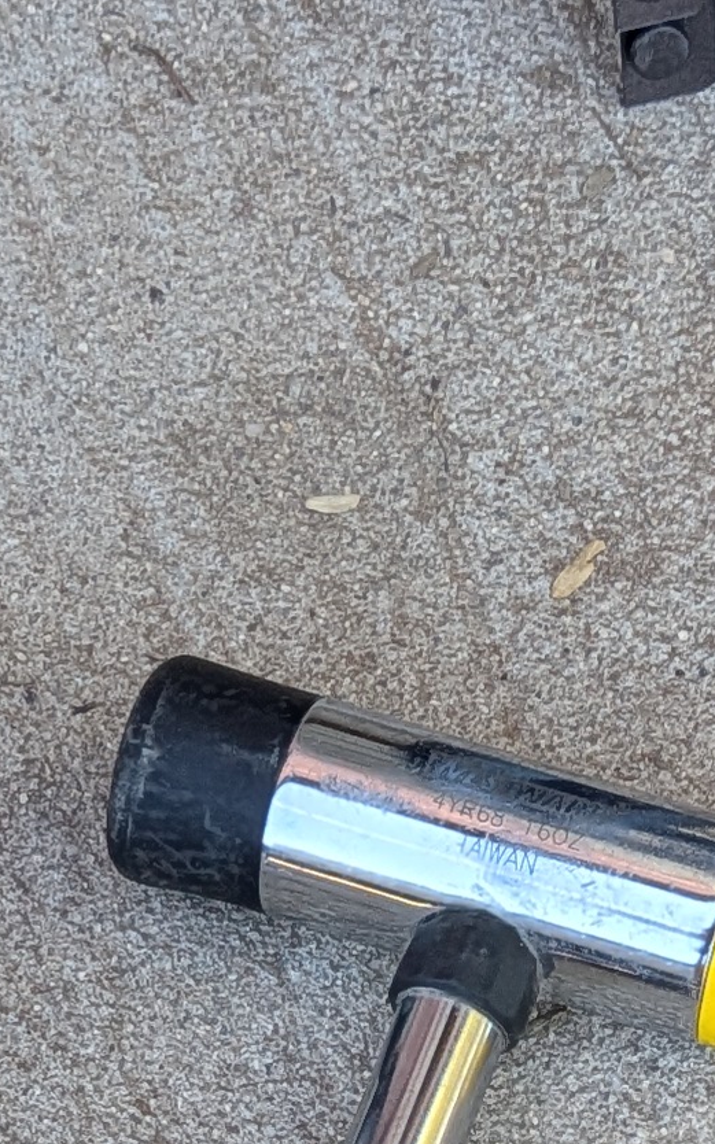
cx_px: 508
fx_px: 3805
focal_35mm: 122
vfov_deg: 15.3
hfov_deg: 10.7
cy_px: 1886
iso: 30
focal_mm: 4.53
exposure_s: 1/540
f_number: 1.7
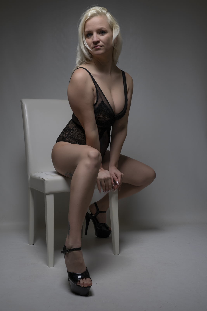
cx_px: 104
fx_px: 354
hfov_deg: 32.6
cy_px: 156
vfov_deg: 47.4
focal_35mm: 41
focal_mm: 41
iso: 200
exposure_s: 1/200
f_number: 11
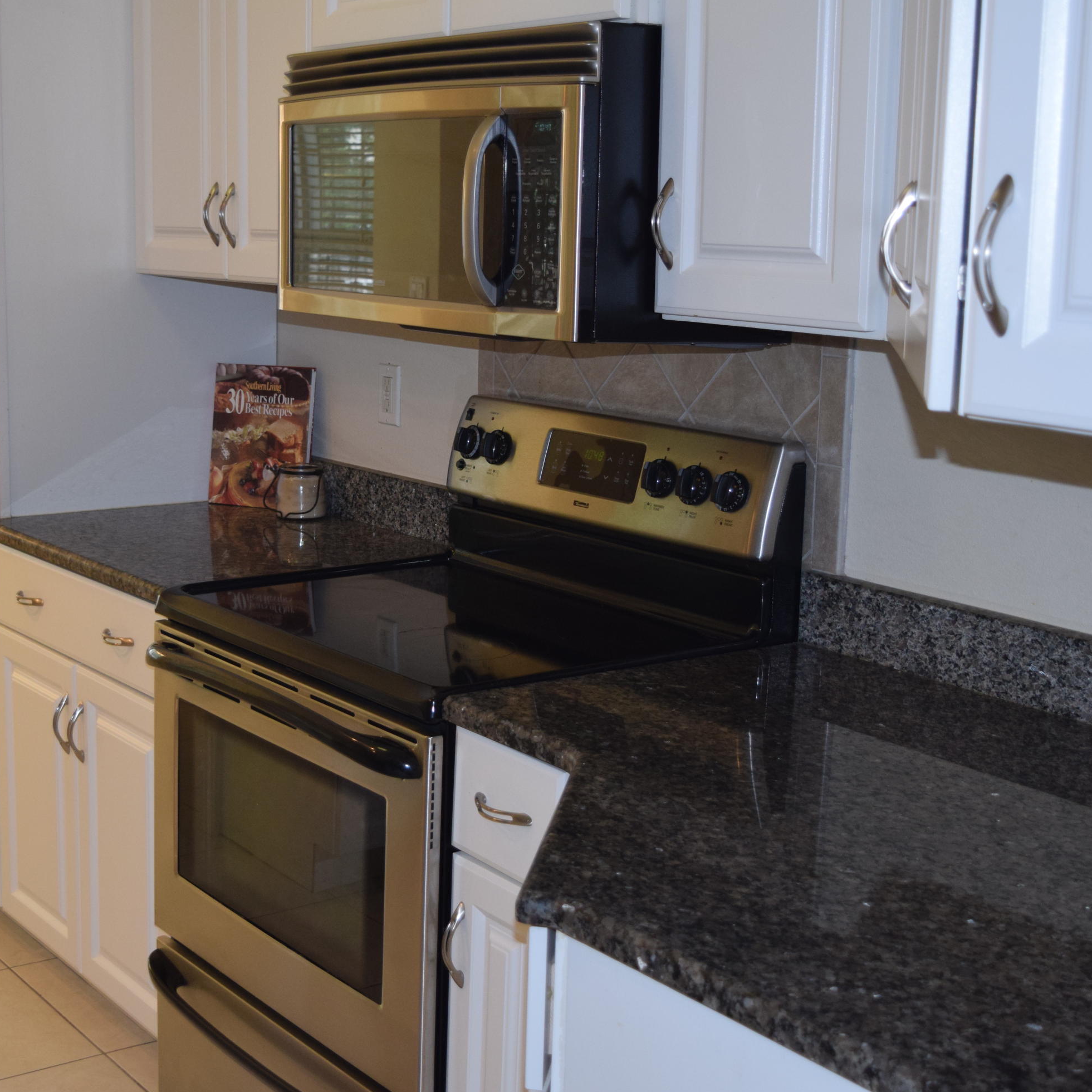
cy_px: 547
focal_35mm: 53
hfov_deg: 32.2
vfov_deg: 32.4
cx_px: 392
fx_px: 1879
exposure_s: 1/80
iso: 800
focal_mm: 27
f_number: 4.5
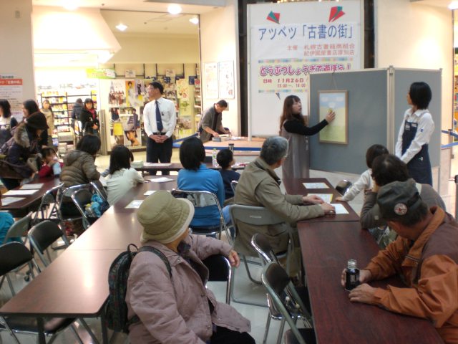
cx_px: 229
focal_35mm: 38
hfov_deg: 49.0
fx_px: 503
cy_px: 172
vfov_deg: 37.7
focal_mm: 6.3
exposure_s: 1/40
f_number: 3.1
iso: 200
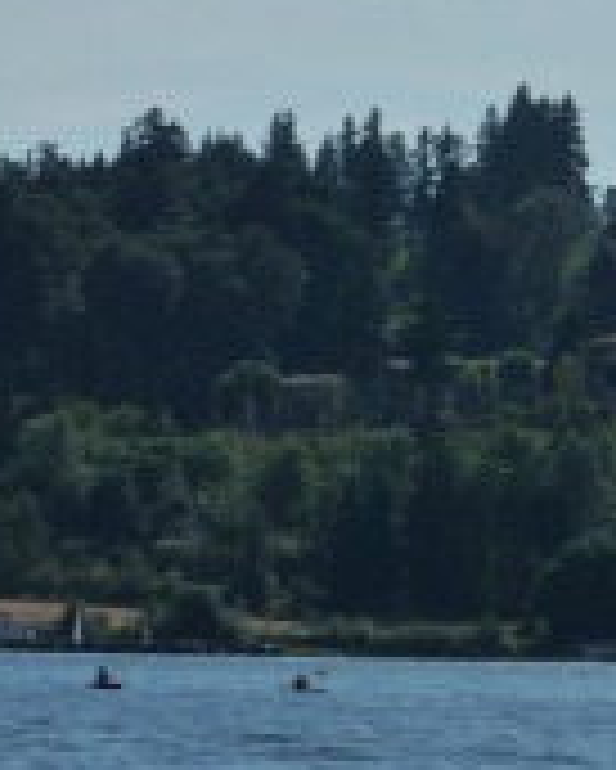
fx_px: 9221
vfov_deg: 4.8
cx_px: 845
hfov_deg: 3.8
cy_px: 95
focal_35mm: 405
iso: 125
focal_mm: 25.9
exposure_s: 1/1300
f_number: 6.3
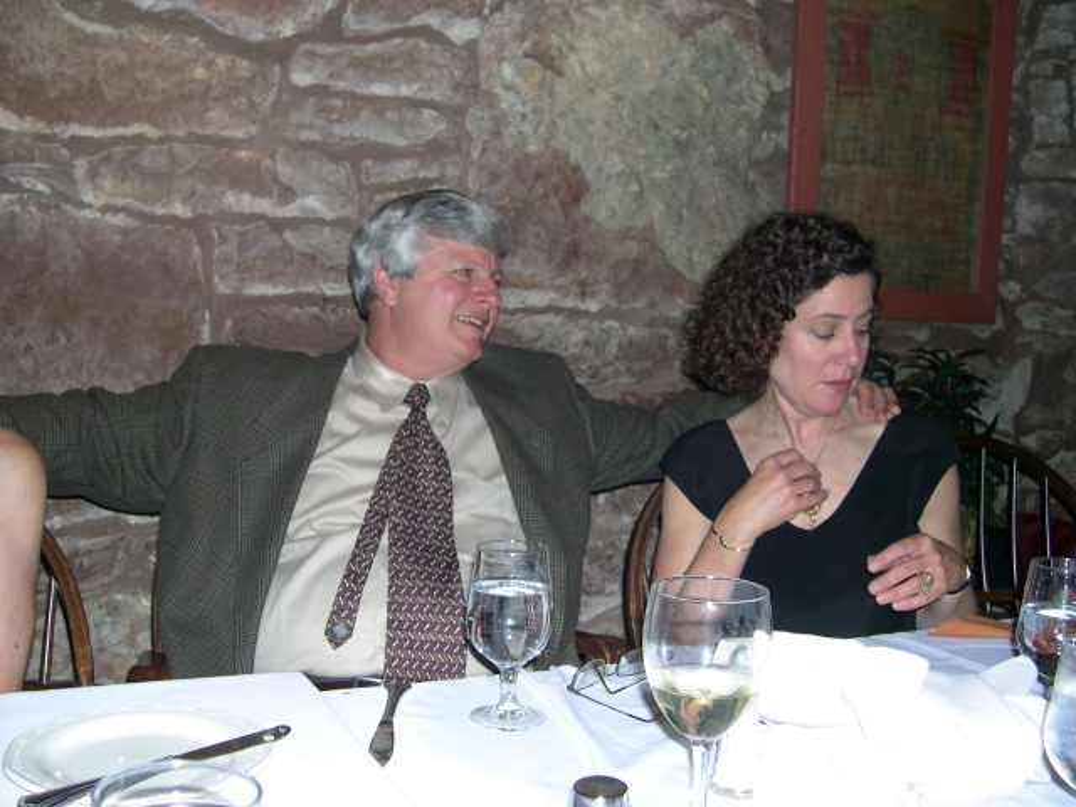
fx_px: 1181
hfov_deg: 49.0
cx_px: 538
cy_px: 404
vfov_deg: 37.7
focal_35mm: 38
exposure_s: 1/60
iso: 100
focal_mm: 8
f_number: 2.8
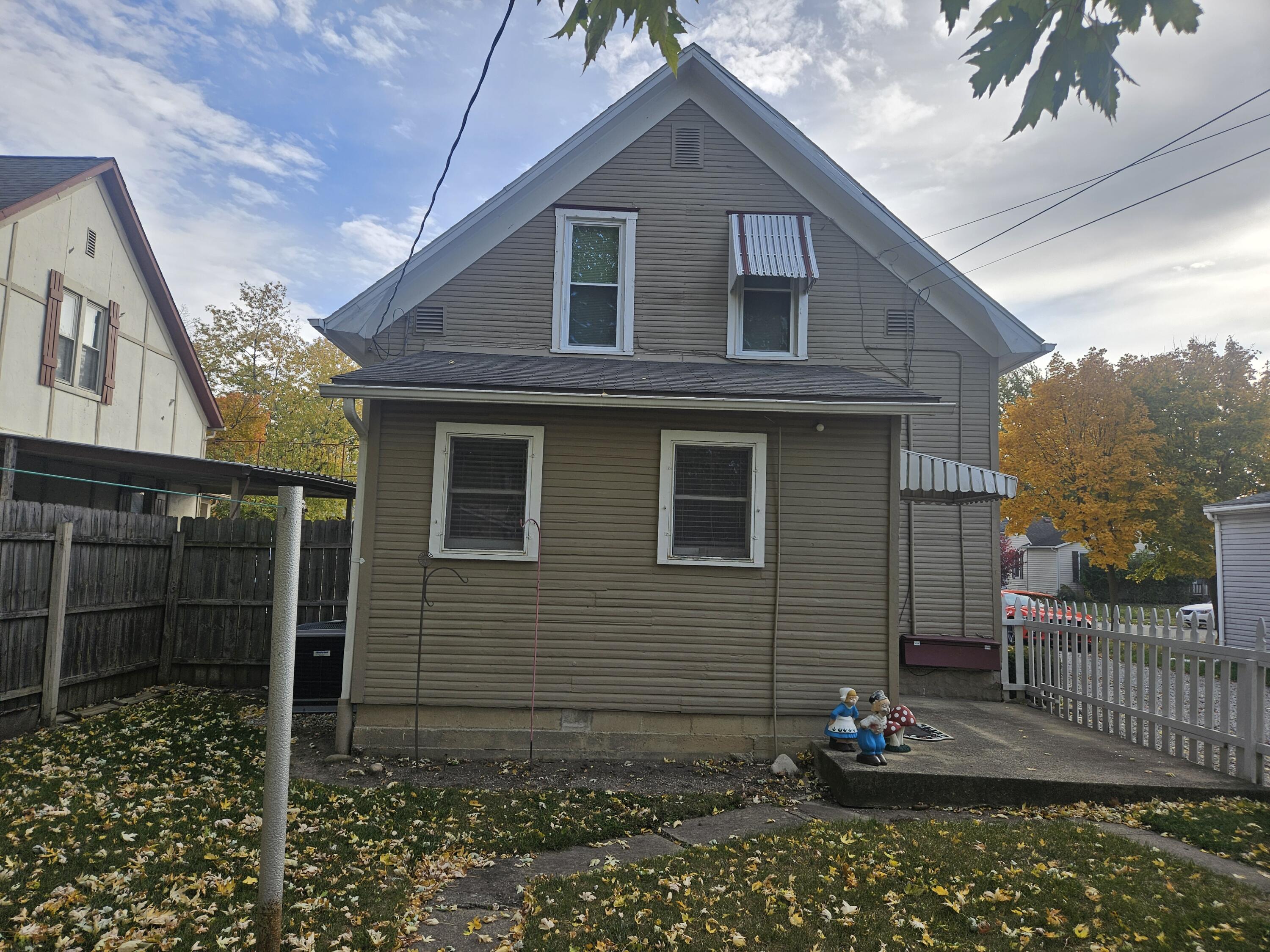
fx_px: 844
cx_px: 635
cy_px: 476
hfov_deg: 73.9
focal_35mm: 23
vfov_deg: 58.9
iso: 25
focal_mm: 5.4
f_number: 1.8
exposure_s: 1/859
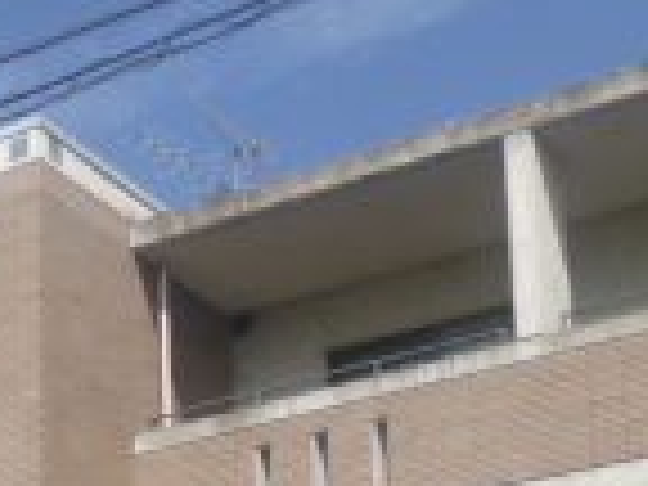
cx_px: 81
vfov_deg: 12.9
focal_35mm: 107
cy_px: 788
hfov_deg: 18.1
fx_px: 2003
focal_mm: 4.3
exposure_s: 1/160
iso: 100
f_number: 9
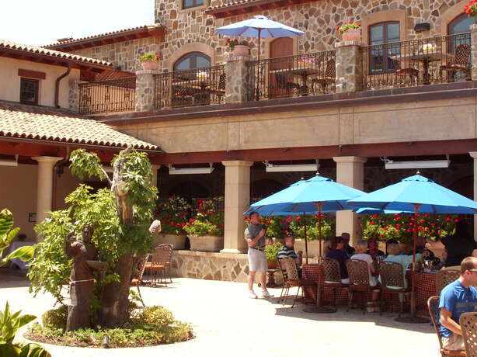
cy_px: 134
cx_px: 231
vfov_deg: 20.1
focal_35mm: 73
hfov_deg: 26.7
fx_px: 1006
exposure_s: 1/176
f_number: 5.3
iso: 50
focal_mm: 9.3
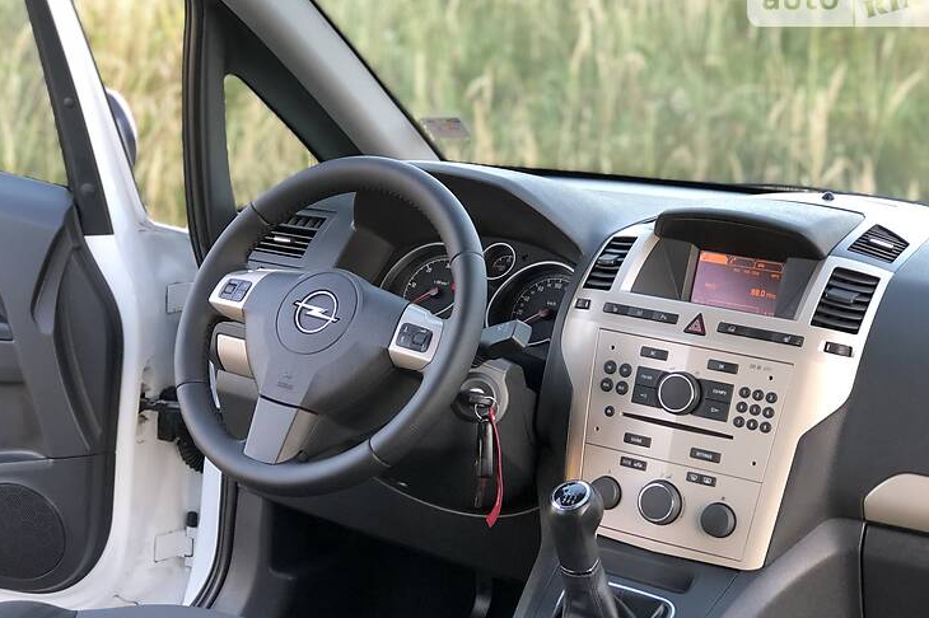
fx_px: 1677
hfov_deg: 31.0
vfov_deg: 20.9
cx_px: 440
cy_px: 338
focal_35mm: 65
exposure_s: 1/30
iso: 50
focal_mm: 6.6
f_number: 2.8
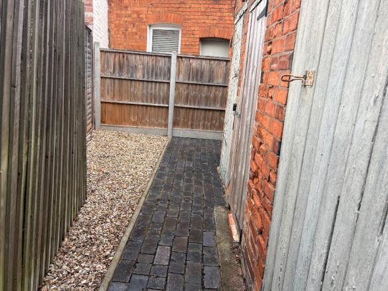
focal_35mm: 26
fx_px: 291
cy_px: 146
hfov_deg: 67.3
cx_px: 194
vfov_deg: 53.0
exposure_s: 1/526
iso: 50
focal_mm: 5.7
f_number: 1.5
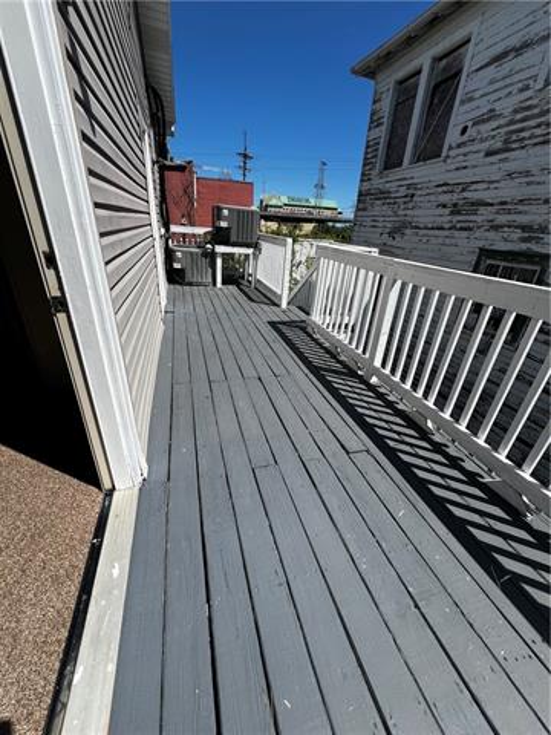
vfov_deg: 106.2
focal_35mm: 13
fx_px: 276
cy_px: 368
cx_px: 276
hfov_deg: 89.9
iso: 32
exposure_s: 1/2096
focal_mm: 1.57
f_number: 1.8
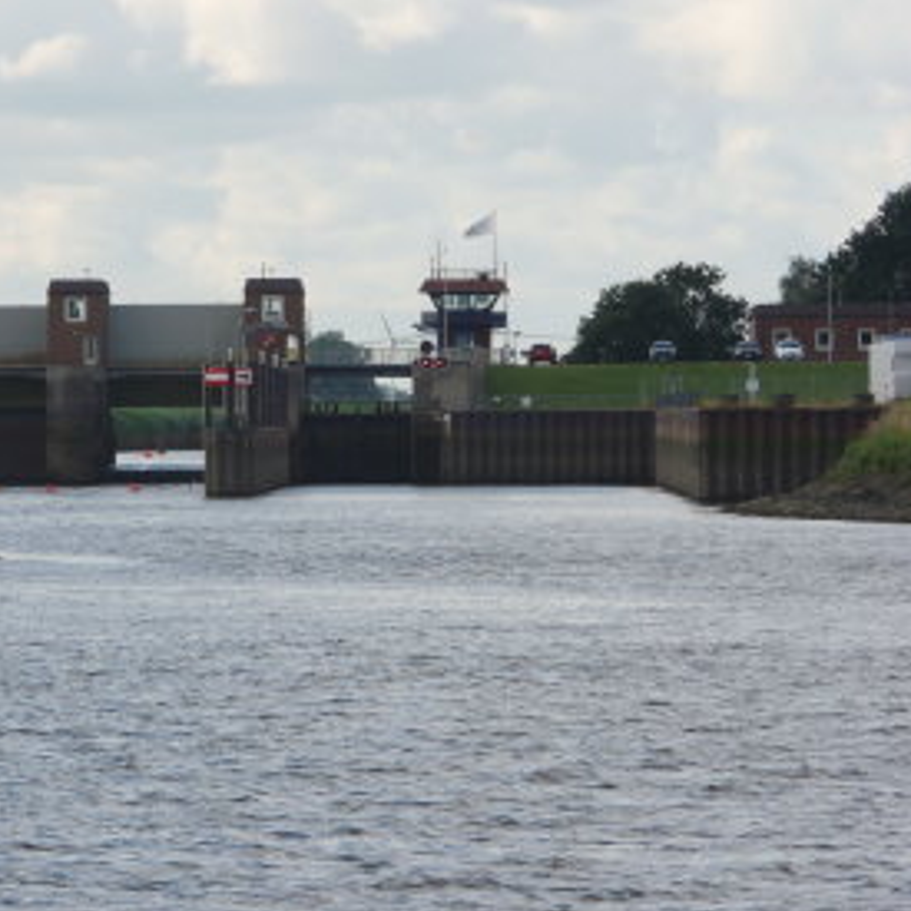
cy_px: 467
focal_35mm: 301
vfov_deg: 5.8
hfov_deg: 5.8
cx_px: 258
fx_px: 8962
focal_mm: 38.4
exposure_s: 1/320
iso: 100
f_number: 5.6
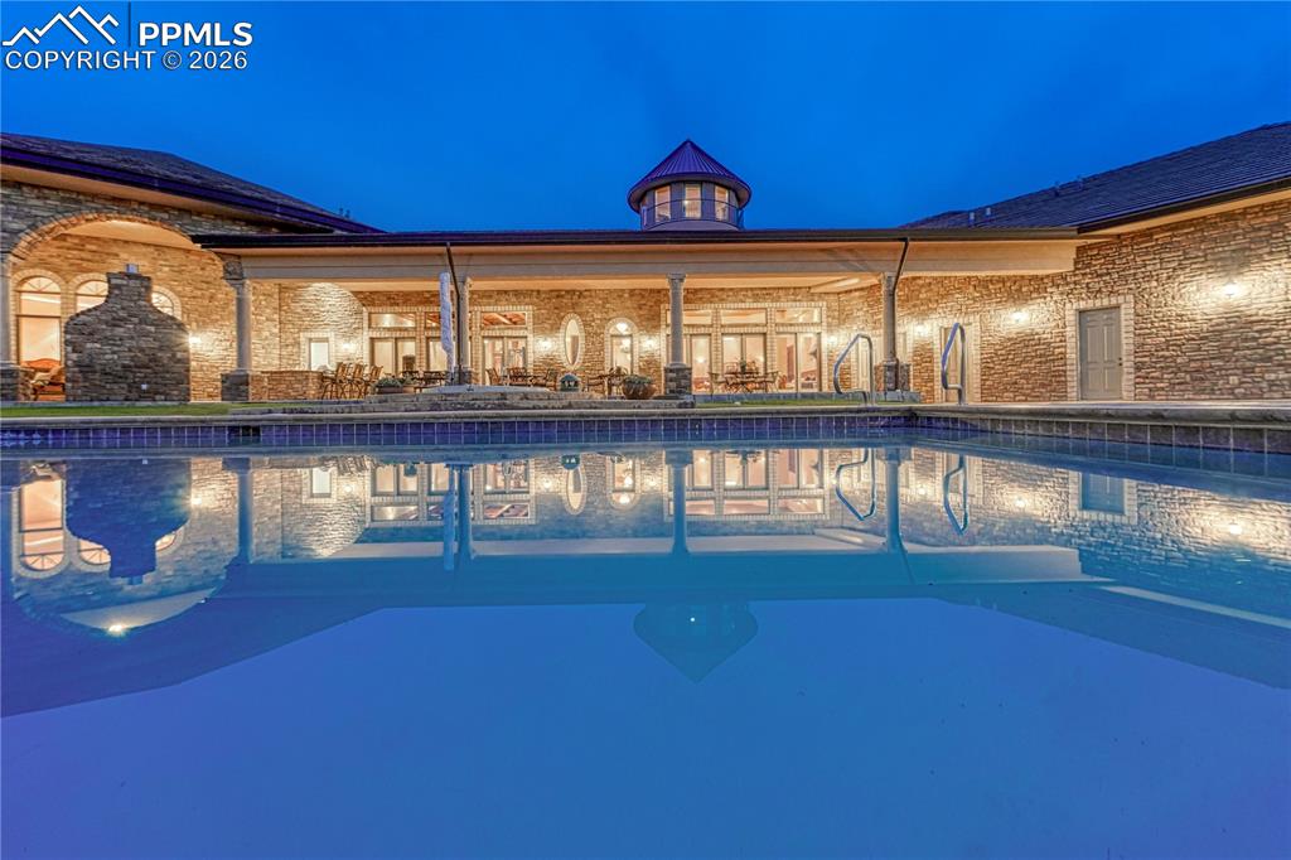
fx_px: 502
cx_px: 646
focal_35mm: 14
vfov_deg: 81.2
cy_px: 430
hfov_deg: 104.3
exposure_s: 1.6
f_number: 6.3
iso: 1600
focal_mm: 14
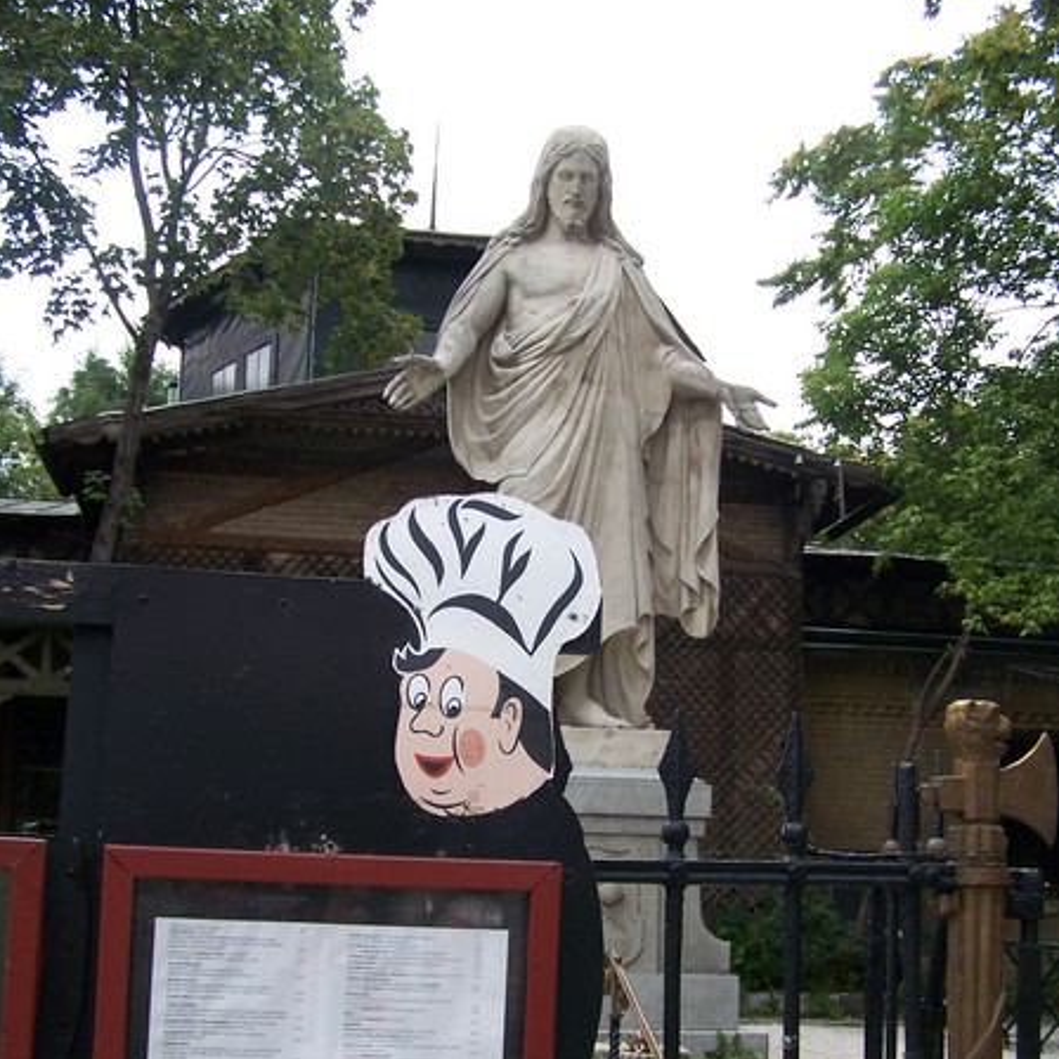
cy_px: 645
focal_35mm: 45
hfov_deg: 37.6
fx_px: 1558
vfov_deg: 37.4
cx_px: 530
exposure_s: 1/200
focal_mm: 6.3
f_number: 2.8
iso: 80
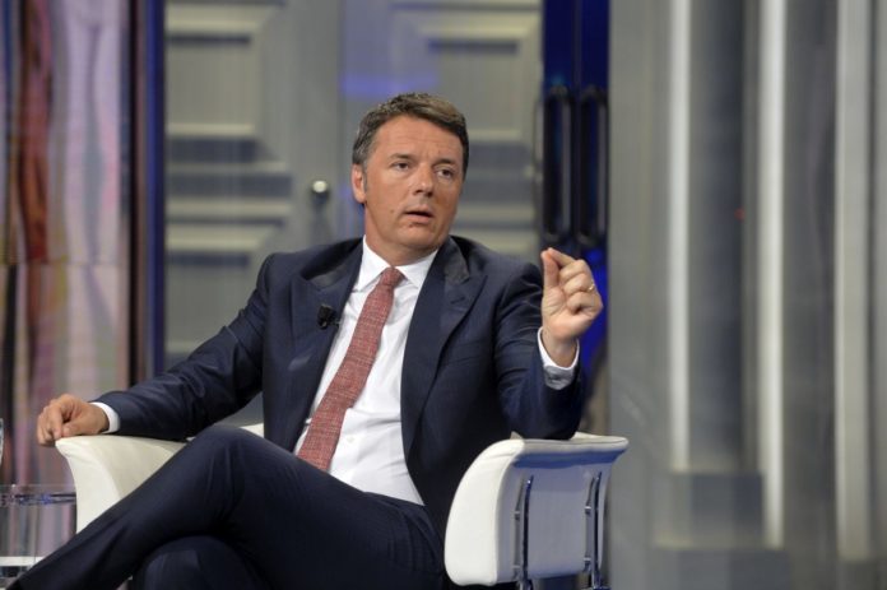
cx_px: 444
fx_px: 4924
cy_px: 295
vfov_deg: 6.9
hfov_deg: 10.3
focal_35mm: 200
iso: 2500
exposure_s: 1/320
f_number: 5
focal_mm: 200
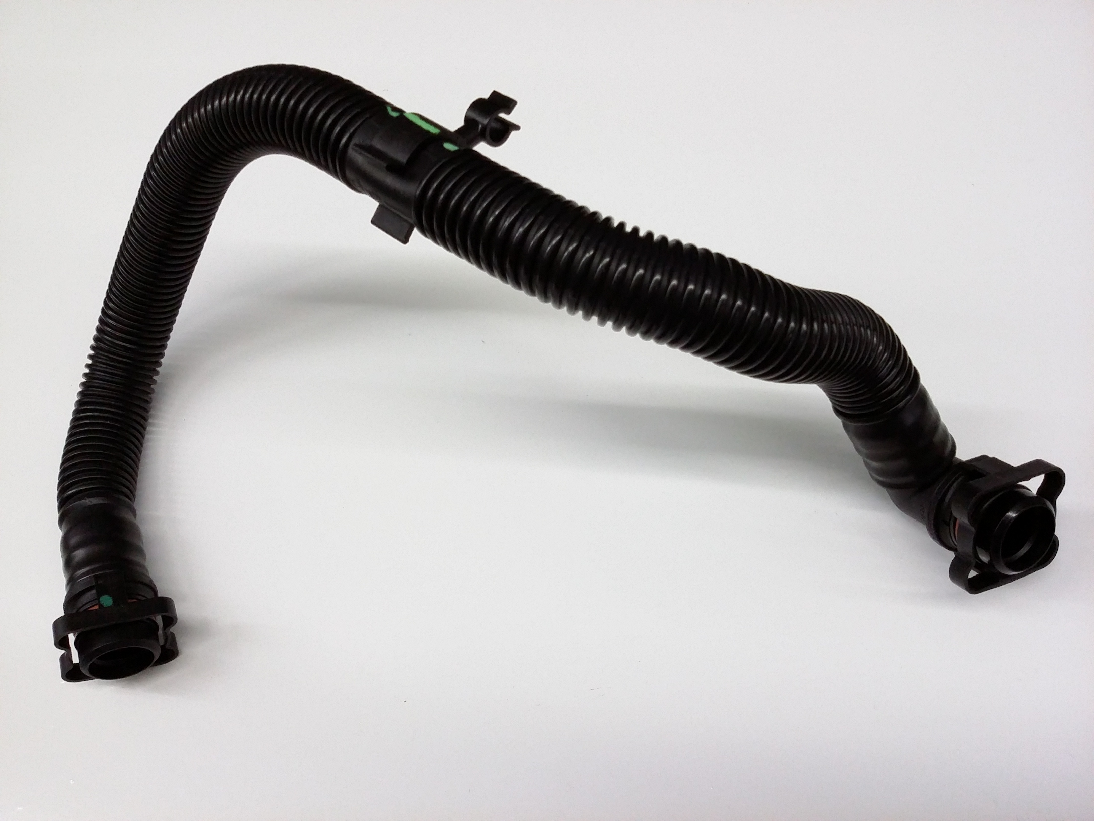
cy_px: 410
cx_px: 547
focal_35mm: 32
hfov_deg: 56.8
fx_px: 1011
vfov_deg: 44.2
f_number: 2.4
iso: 200
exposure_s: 1/24
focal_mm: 3.4
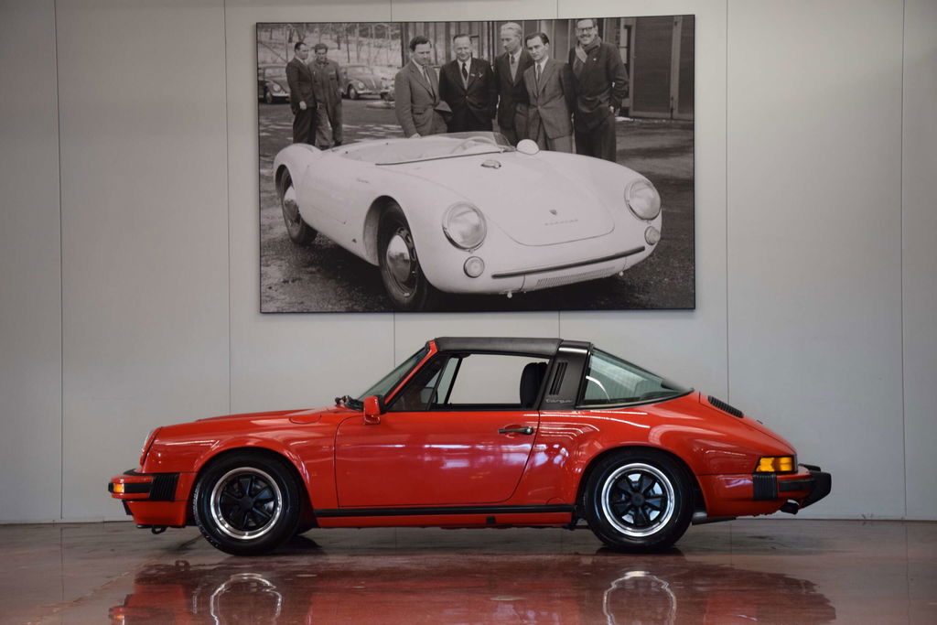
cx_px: 468
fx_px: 2421
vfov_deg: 14.7
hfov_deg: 21.9
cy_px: 312
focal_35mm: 93
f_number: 5.3
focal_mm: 62
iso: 1000
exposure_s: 1/60
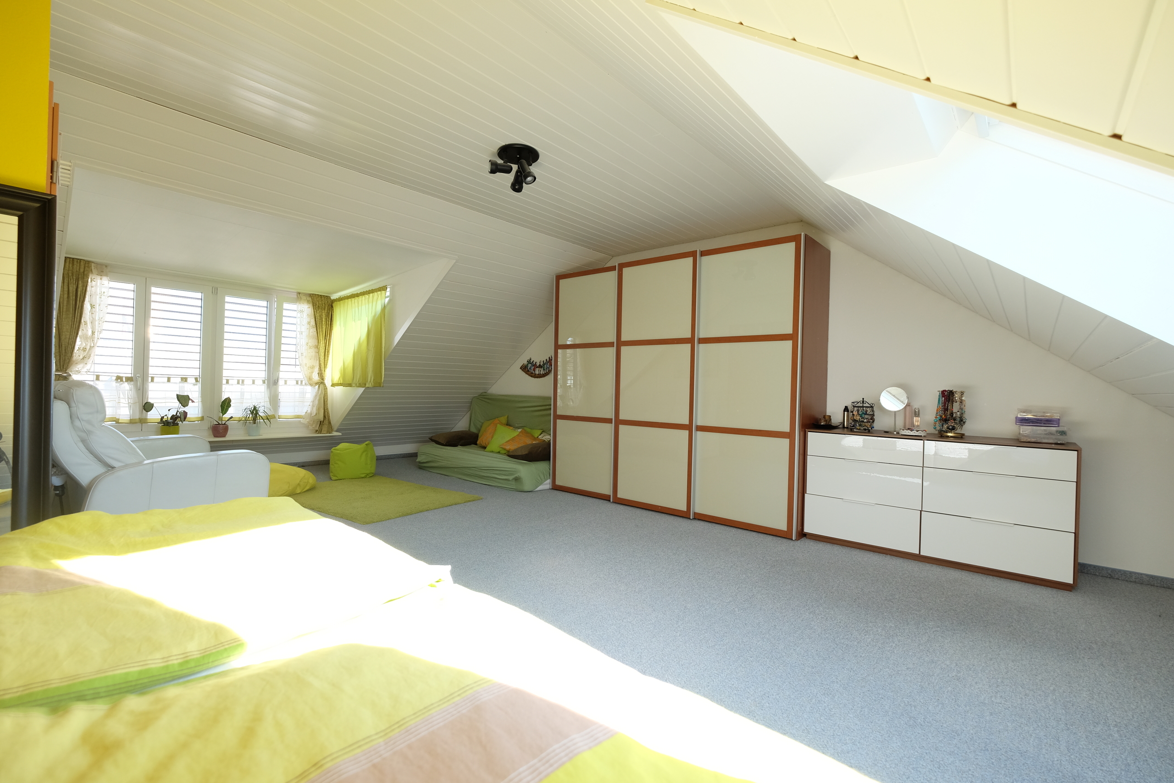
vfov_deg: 77.3
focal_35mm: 15
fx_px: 489
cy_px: 392
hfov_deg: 100.4
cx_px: 587
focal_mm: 10
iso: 400
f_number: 4
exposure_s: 1/100
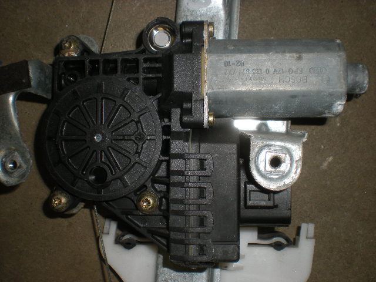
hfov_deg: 49.0
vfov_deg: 37.7
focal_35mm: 38
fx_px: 413
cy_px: 141
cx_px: 188
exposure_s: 1/60
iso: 64
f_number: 4.6
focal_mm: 6.3
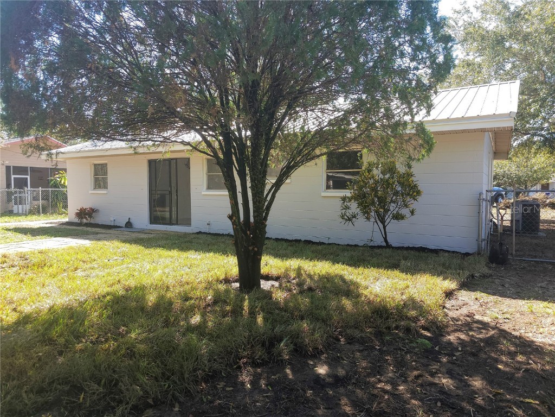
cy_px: 208
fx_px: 369
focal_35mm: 23
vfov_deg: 58.9
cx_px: 278
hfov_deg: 73.9
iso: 16
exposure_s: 1/120
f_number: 1.7
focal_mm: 6.3
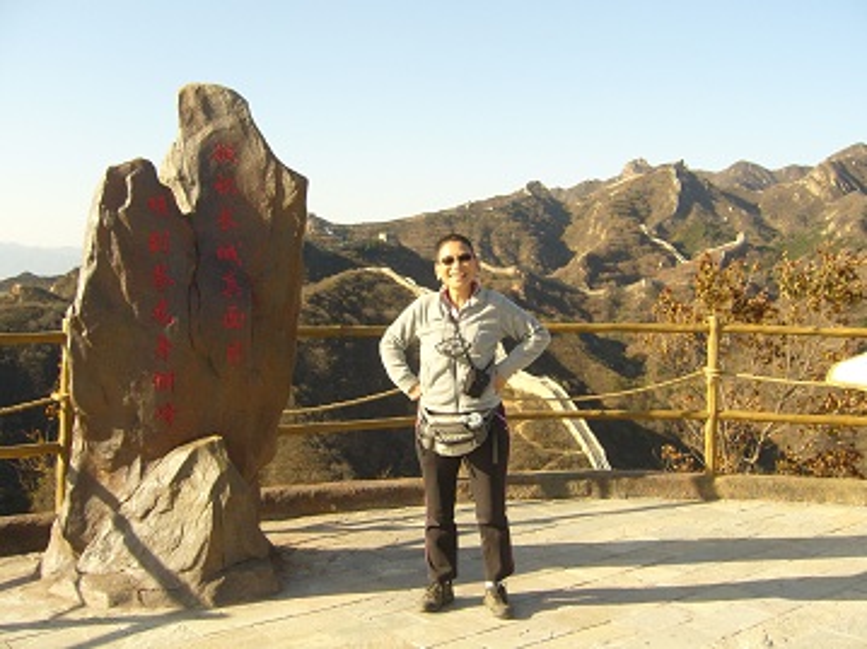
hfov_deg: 52.6
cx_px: 434
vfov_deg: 40.7
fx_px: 876
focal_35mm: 35
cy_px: 324
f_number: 5.6
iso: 80
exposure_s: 1/160
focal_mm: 5.8
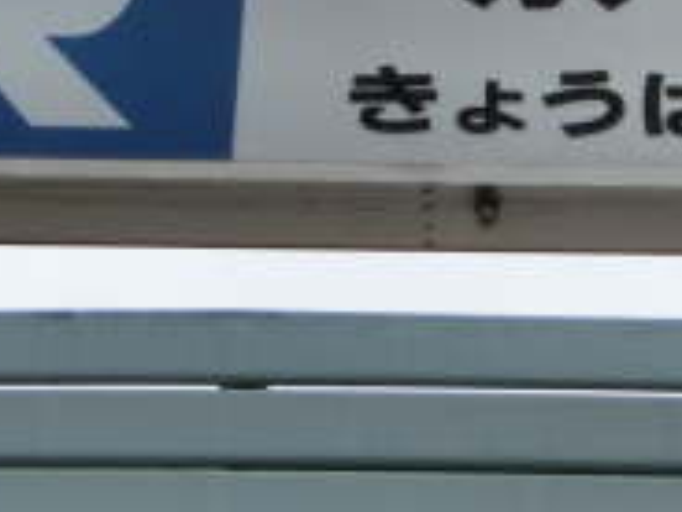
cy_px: 70
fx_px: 3566
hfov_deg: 10.9
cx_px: 474
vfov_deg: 8.2
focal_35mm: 181
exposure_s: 1/800
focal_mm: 9.3
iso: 80
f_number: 4.7
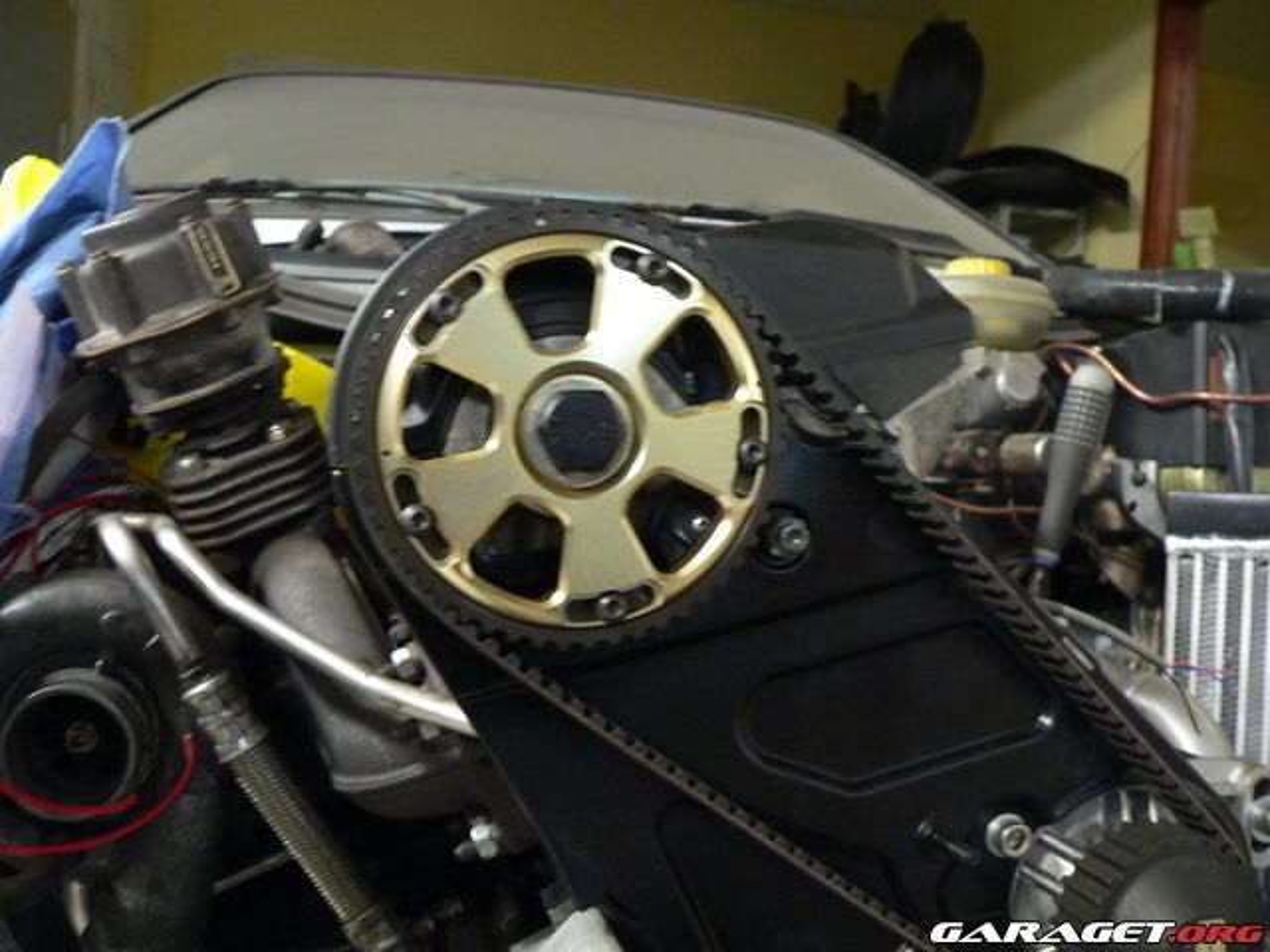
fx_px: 1321
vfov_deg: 39.7
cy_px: 476
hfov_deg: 51.4
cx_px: 635
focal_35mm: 36
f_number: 2.8
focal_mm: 6
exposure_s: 1/4
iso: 200
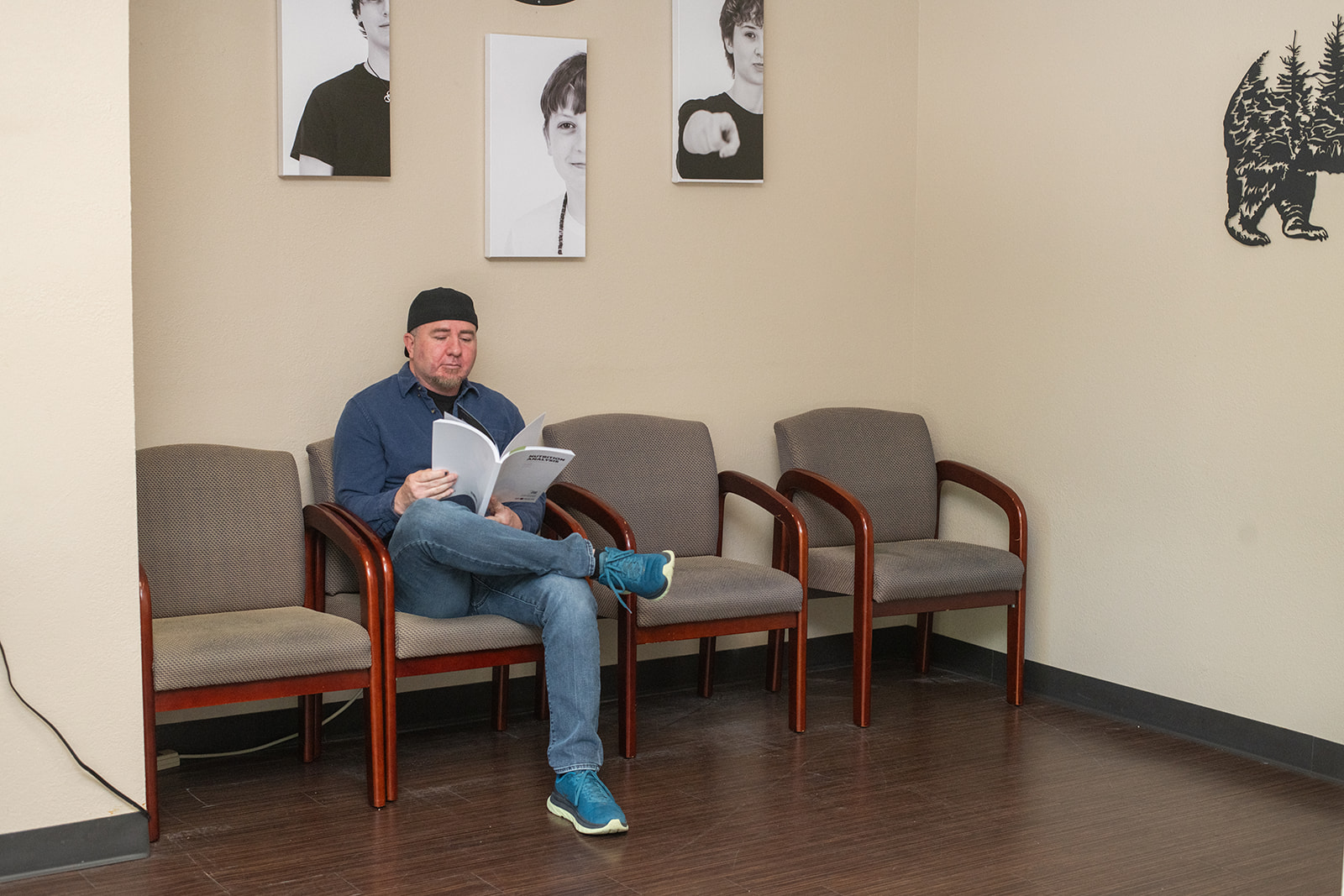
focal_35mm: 50
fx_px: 1867
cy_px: 448
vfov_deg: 27.0
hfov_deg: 39.6
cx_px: 672
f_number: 4
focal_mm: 50
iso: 640
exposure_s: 1/200
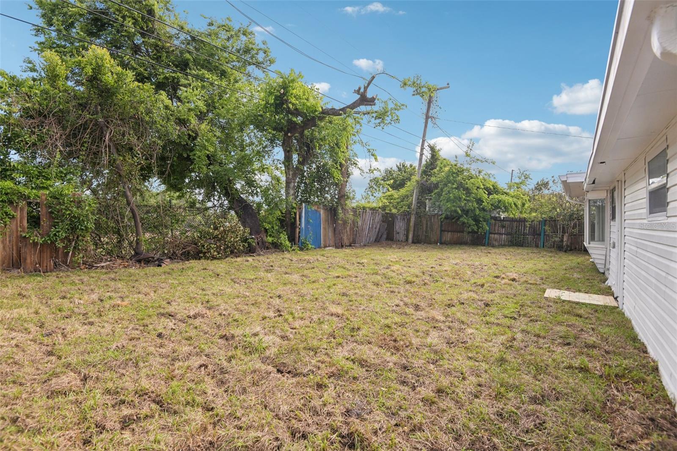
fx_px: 301
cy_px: 226
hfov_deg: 96.7
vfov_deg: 73.7
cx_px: 338
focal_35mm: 16
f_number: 8
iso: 400
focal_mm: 16
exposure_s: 1/800
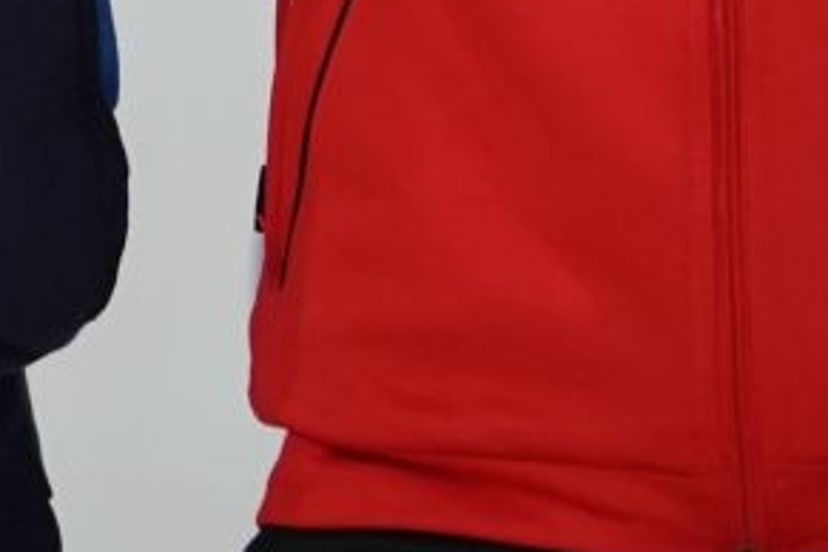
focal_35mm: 903
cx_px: -646
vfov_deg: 1.5
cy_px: -654
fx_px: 20767
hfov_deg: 2.3
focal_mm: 146
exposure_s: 1/250
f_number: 2.8
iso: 1250
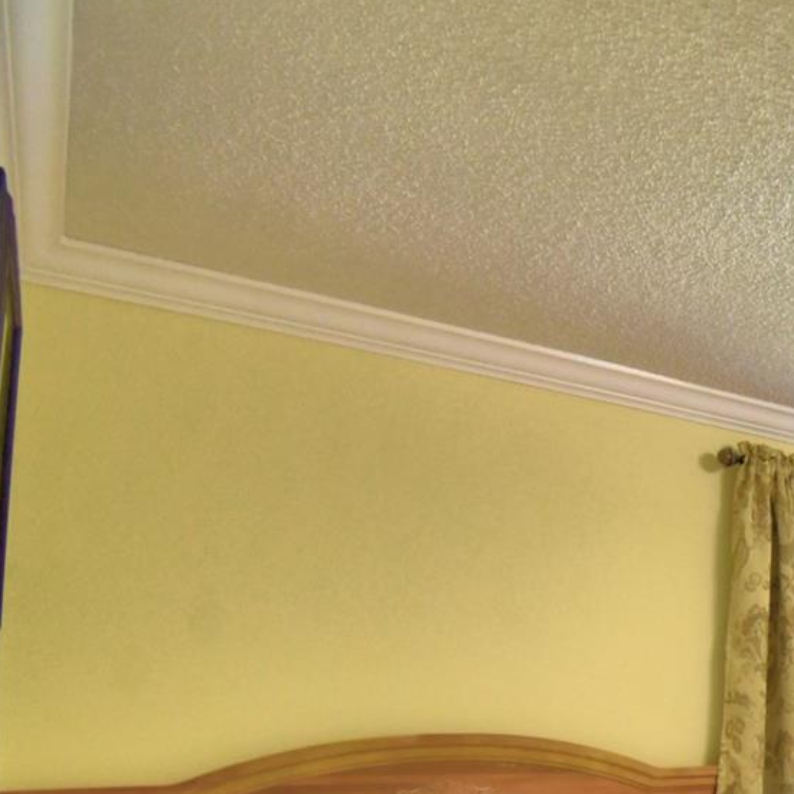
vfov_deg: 41.4
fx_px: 960
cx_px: 1148
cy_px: 713
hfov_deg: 29.8
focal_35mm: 37
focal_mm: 10
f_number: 4.5
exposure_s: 1/40
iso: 400
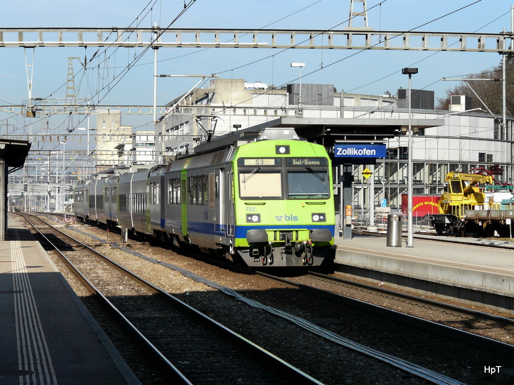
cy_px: 192
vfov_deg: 12.3
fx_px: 1782
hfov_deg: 16.4
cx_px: 257
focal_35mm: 120
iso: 100
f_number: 5.6
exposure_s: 1/320
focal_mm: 19.7
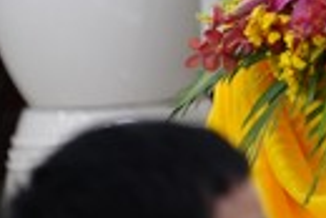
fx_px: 6790
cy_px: -232
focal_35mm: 749
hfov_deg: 2.7
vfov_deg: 1.8
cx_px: 771
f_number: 2.8
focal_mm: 150
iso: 2000
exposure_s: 1/80
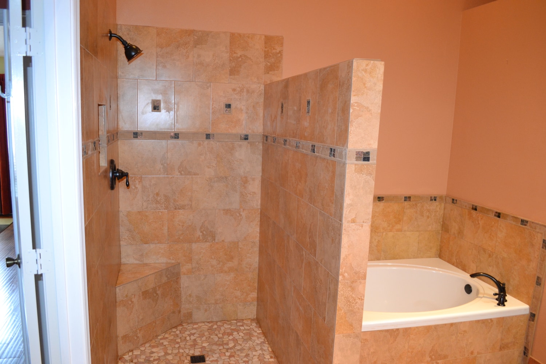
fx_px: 409
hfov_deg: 67.4
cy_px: 182
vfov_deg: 47.9
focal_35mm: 27
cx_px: 273
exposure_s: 1/60
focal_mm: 18
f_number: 3.5
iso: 1250
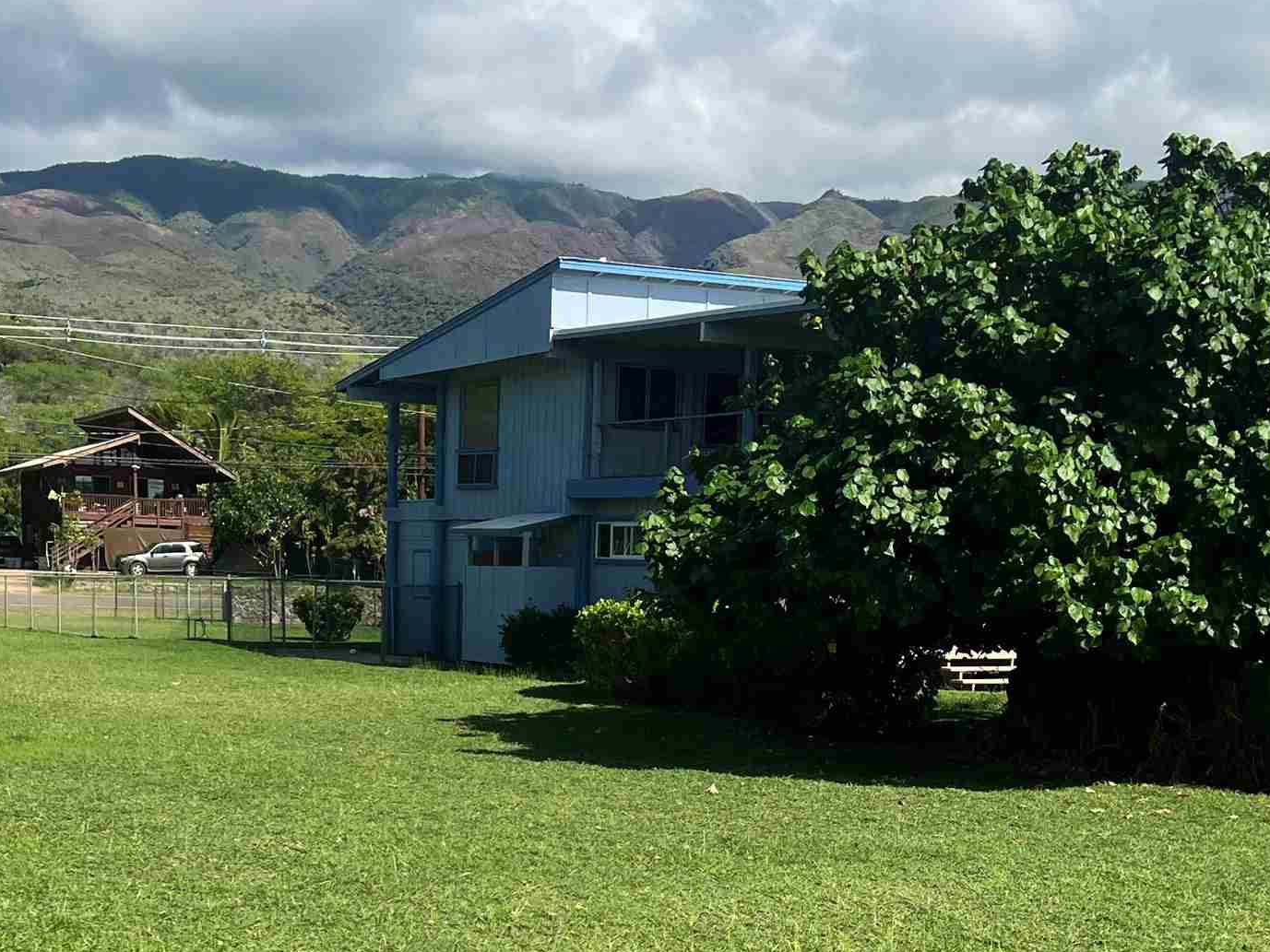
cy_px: 867
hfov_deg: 33.1
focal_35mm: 58
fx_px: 2128
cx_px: 512
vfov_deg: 24.5
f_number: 1.5
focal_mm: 5.7
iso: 50
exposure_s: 1/4274
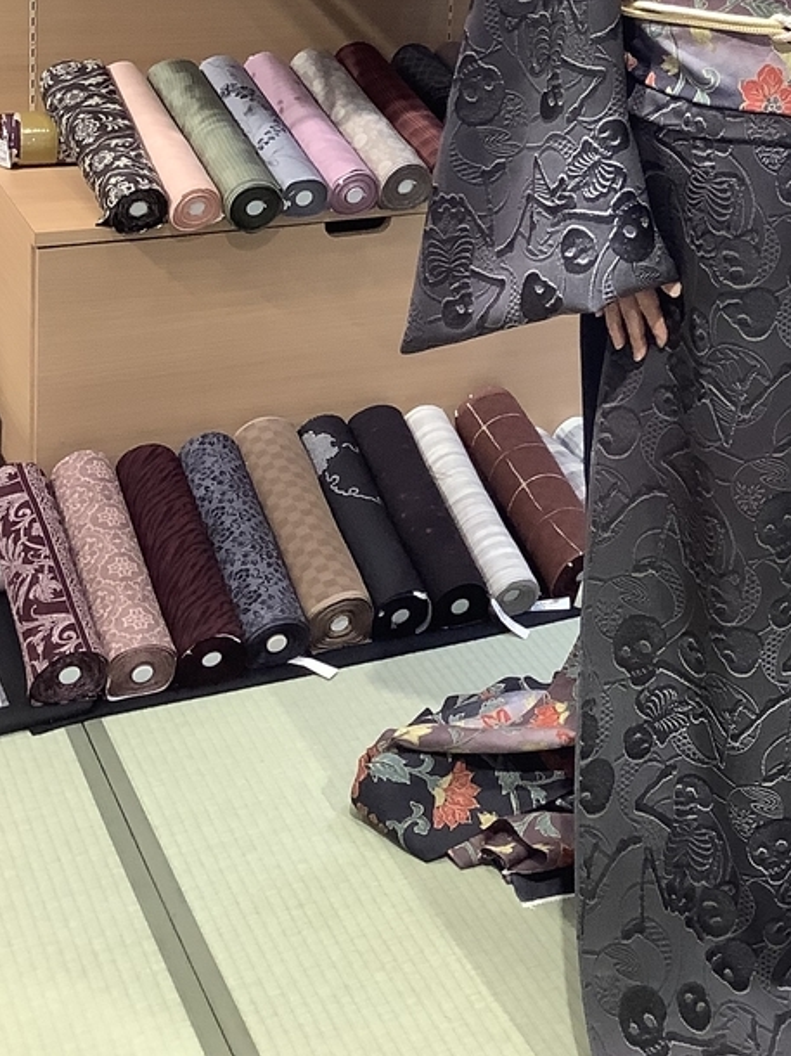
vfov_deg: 30.1
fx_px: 1860
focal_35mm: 61
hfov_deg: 23.5
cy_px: 66
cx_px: 685
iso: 100
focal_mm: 3.3
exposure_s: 1/60
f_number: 2.4
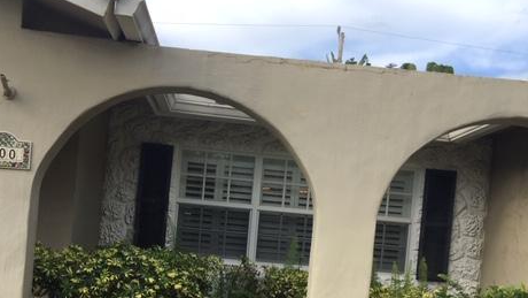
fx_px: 616
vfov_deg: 26.6
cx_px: 254
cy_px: 243
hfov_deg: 46.4
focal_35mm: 44
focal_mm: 4.15
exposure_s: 1/646
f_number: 2.2
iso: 25
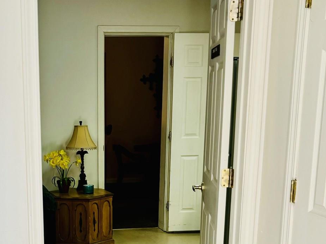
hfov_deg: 29.5
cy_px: 265
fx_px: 612
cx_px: 95
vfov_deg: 21.5
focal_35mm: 65
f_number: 1.6
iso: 50
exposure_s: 1/120
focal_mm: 5.96
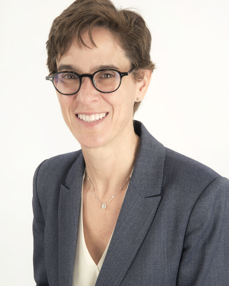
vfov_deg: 20.0
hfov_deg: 16.0
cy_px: 158
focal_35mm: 96
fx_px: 813
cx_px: 114
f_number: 22
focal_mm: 85
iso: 125
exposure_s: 1/125
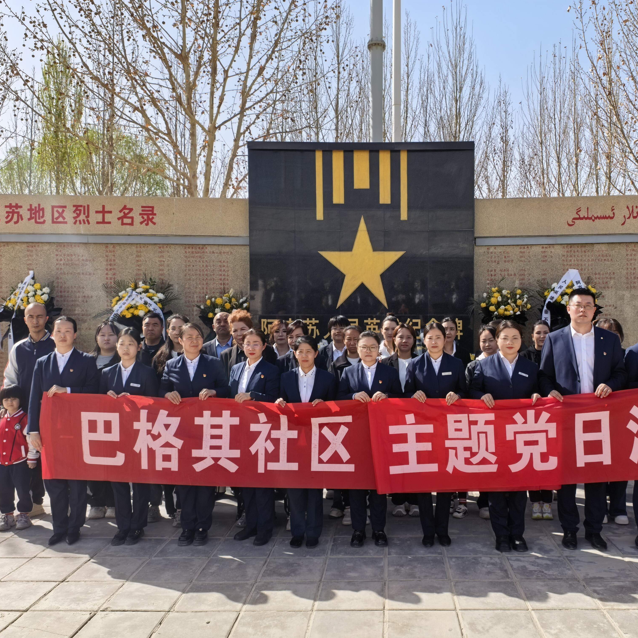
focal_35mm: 30
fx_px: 626
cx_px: 384
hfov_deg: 53.6
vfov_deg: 54.0
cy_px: 315
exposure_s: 1/1031
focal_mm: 5.75
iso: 50
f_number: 4
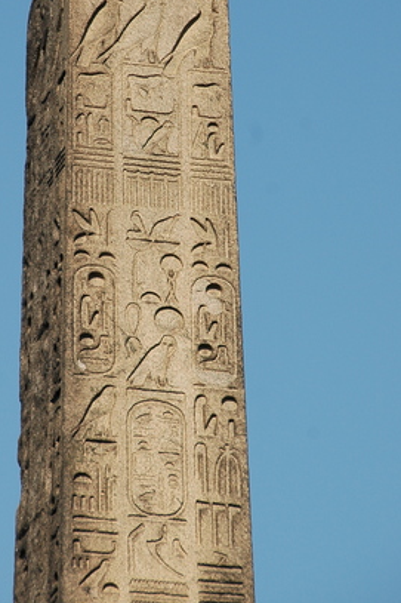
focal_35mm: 365
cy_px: 171
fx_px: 6103
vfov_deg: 5.6
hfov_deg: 3.8
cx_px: 127
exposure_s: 1/800
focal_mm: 150
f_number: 7.1
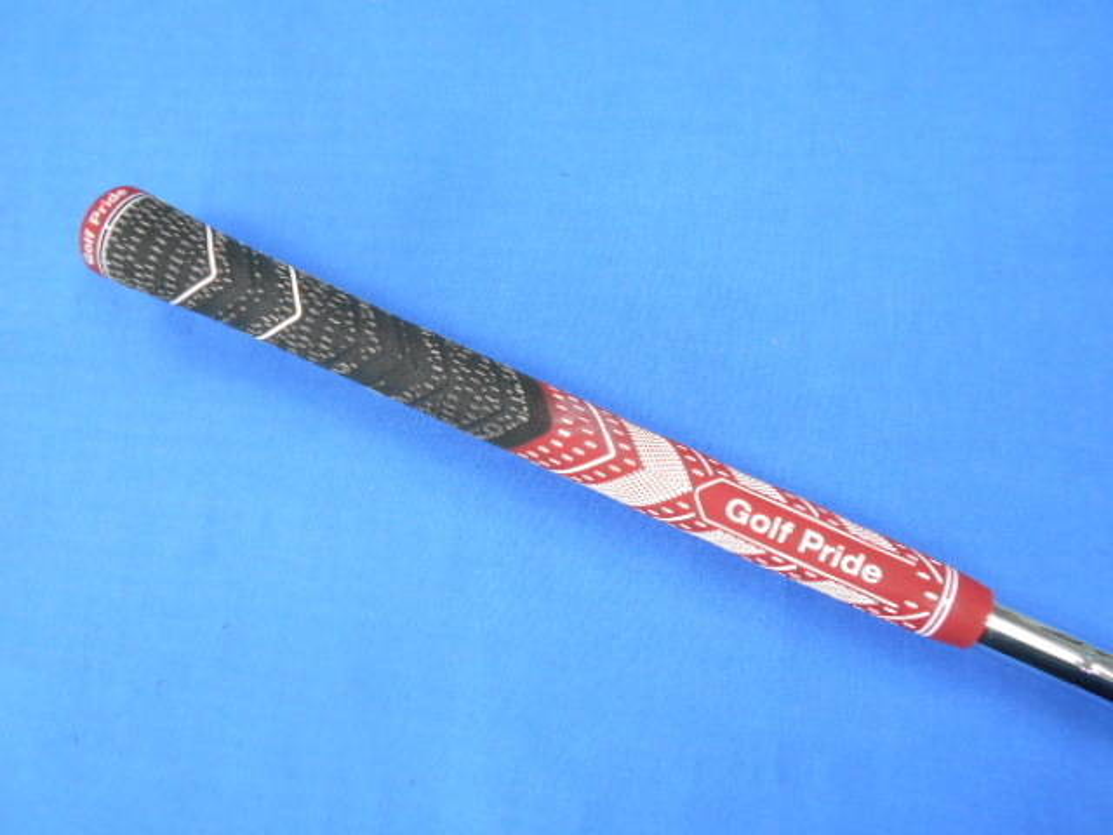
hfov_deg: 67.3
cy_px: 418
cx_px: 556
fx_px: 836
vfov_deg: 53.1
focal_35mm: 26
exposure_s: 1/30
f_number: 3.2
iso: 360
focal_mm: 4.6
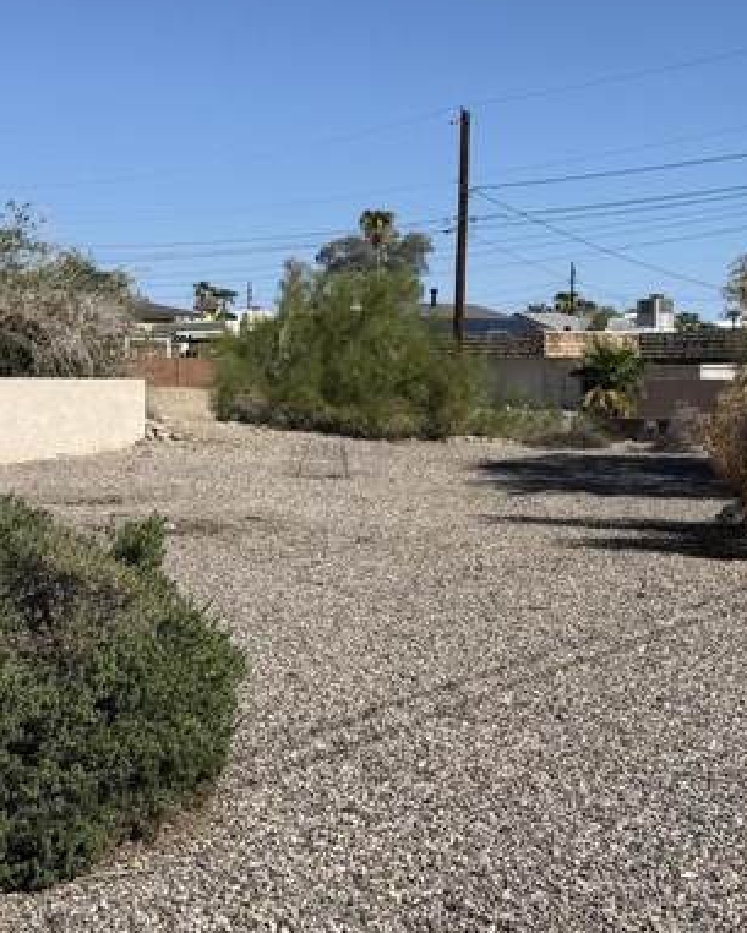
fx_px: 1630
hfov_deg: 25.8
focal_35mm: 59
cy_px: 478
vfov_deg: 31.9
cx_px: 331
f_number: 1.78
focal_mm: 6.76
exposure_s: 1/8130
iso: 80
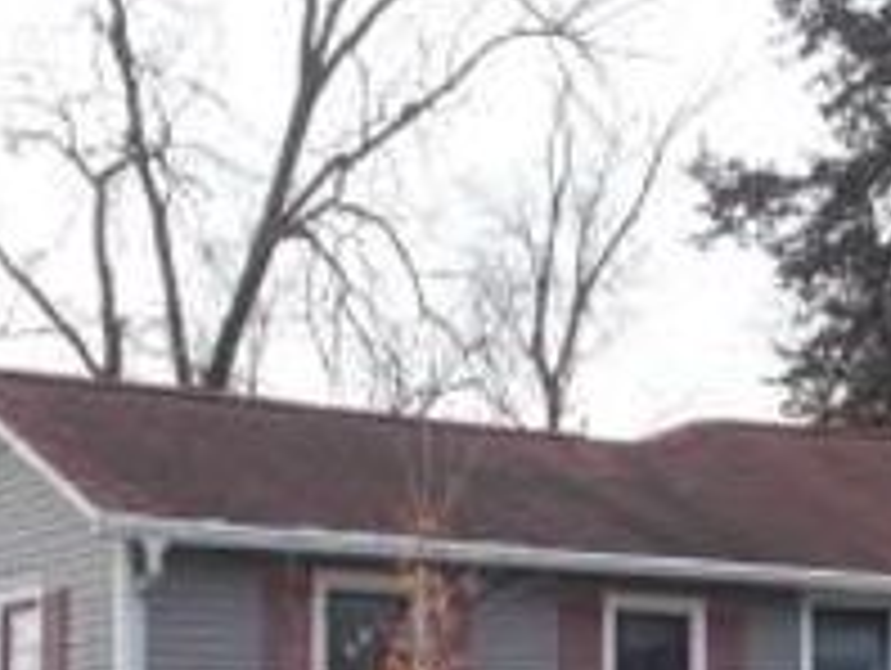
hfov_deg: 15.5
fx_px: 3247
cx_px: 675
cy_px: 821
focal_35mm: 126
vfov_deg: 11.5
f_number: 4.5
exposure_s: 1/160
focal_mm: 9
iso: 80
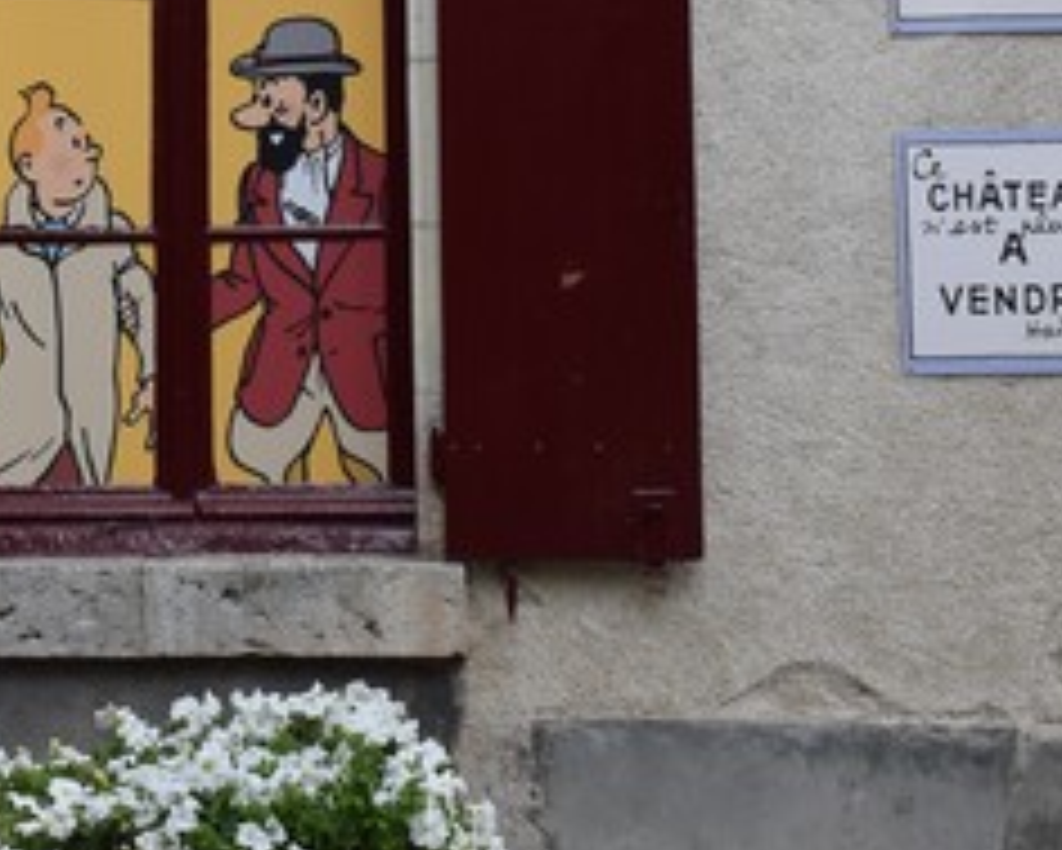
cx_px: 158
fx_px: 3302
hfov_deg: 18.1
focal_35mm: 105
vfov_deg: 14.2
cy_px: -173
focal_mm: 22
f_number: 8
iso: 200
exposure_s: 1/250
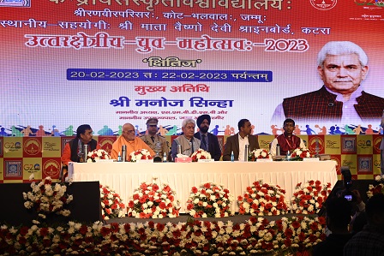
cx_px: 192
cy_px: 128
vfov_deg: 19.5
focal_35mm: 70
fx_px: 747
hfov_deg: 28.8
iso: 640
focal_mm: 70
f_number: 4.5
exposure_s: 1/100
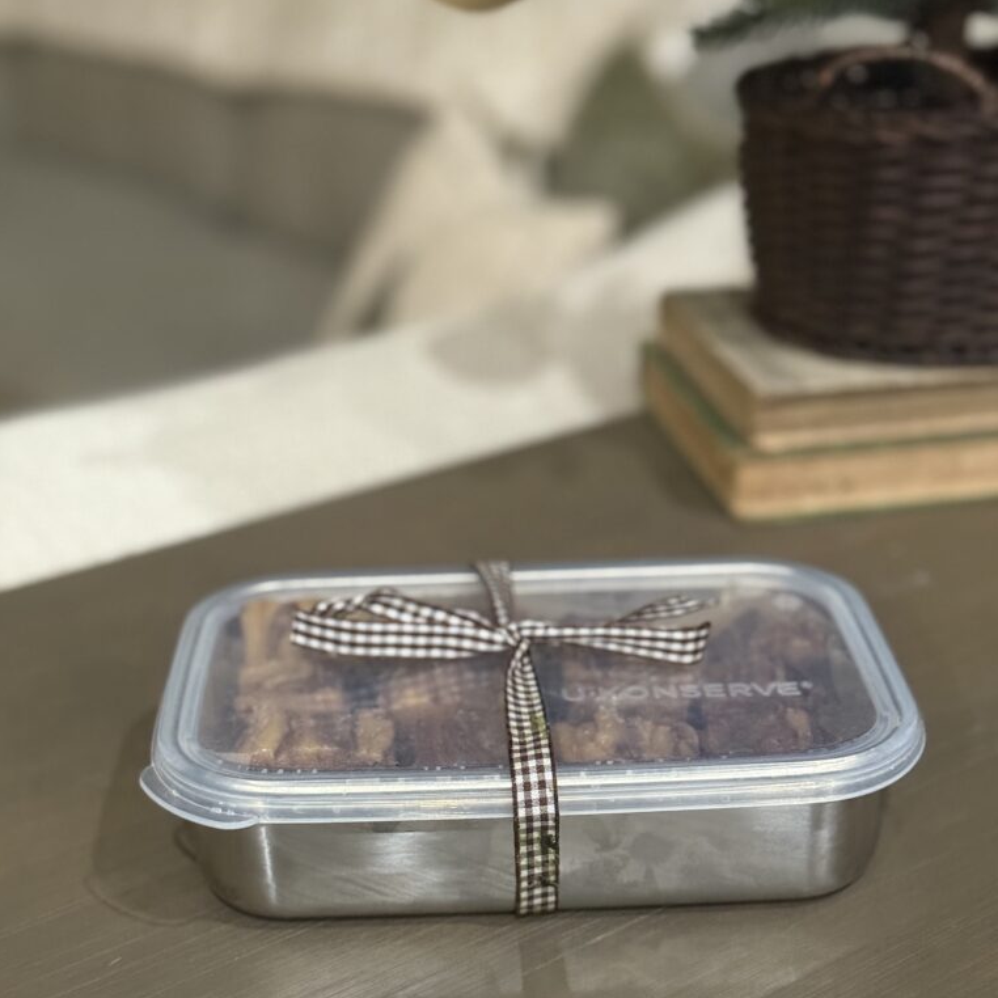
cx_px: 499
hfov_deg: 30.0
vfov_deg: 29.8
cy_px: 665
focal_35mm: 57
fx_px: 1859
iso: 640
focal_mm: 6.76
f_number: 1.78
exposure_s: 1/30
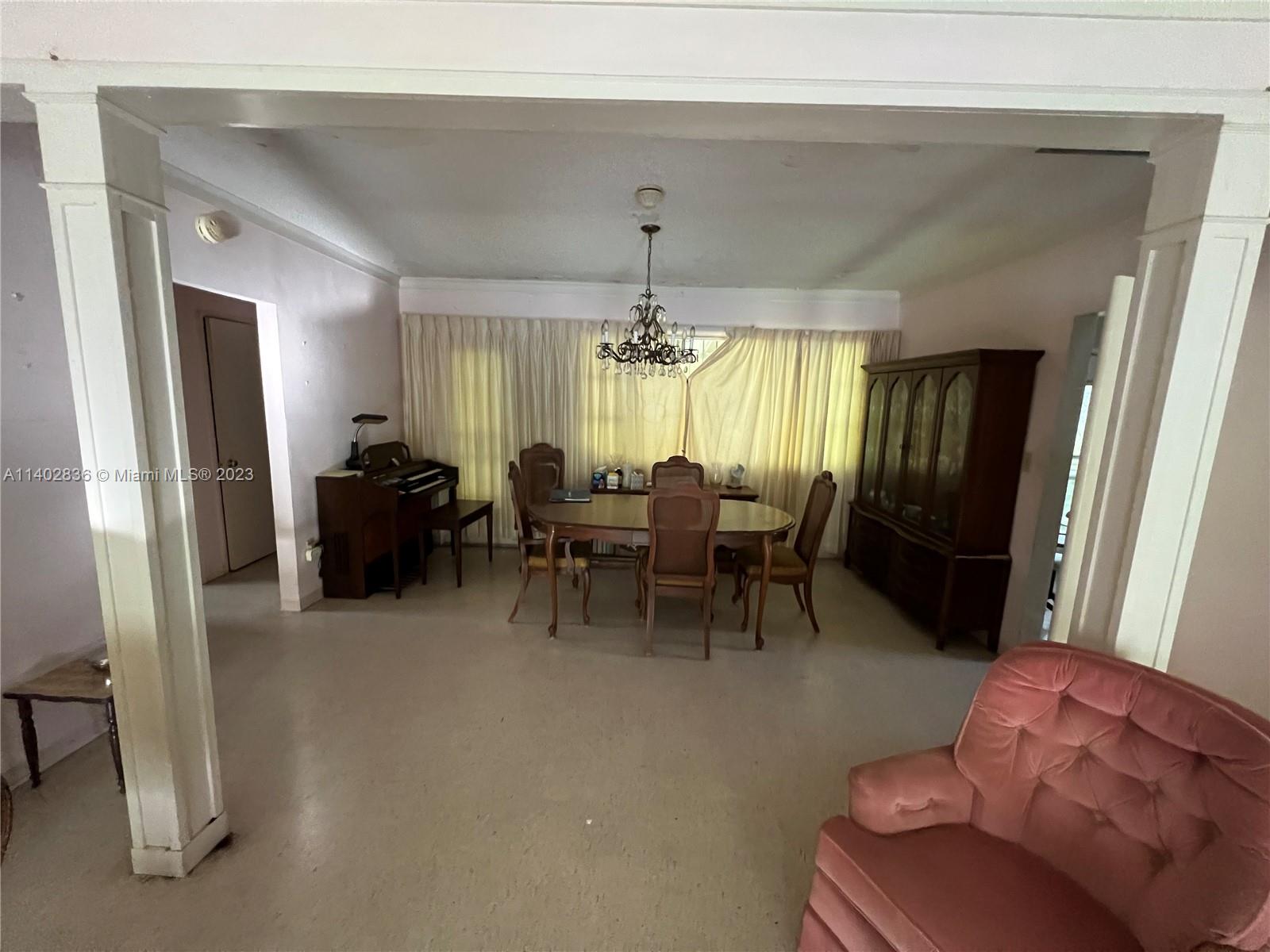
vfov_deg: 89.9
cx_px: 635
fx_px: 477
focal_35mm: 13
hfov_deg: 106.2
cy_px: 476
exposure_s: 1/60
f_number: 1.8
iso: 1000
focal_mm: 1.57
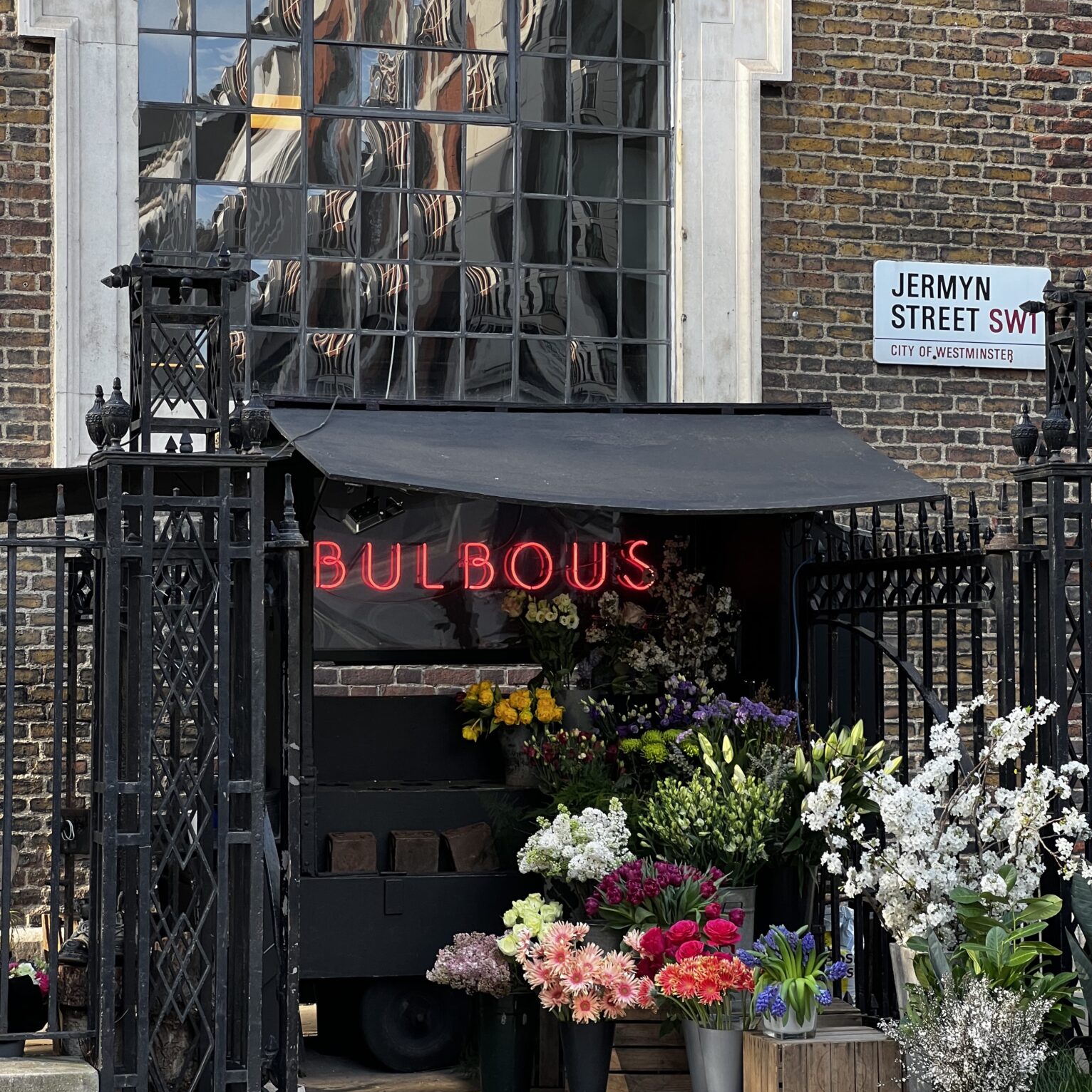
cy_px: 530
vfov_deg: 19.1
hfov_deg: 19.1
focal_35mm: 91
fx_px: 3248
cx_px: 547
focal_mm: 9
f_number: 2.8
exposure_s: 1/122
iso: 64
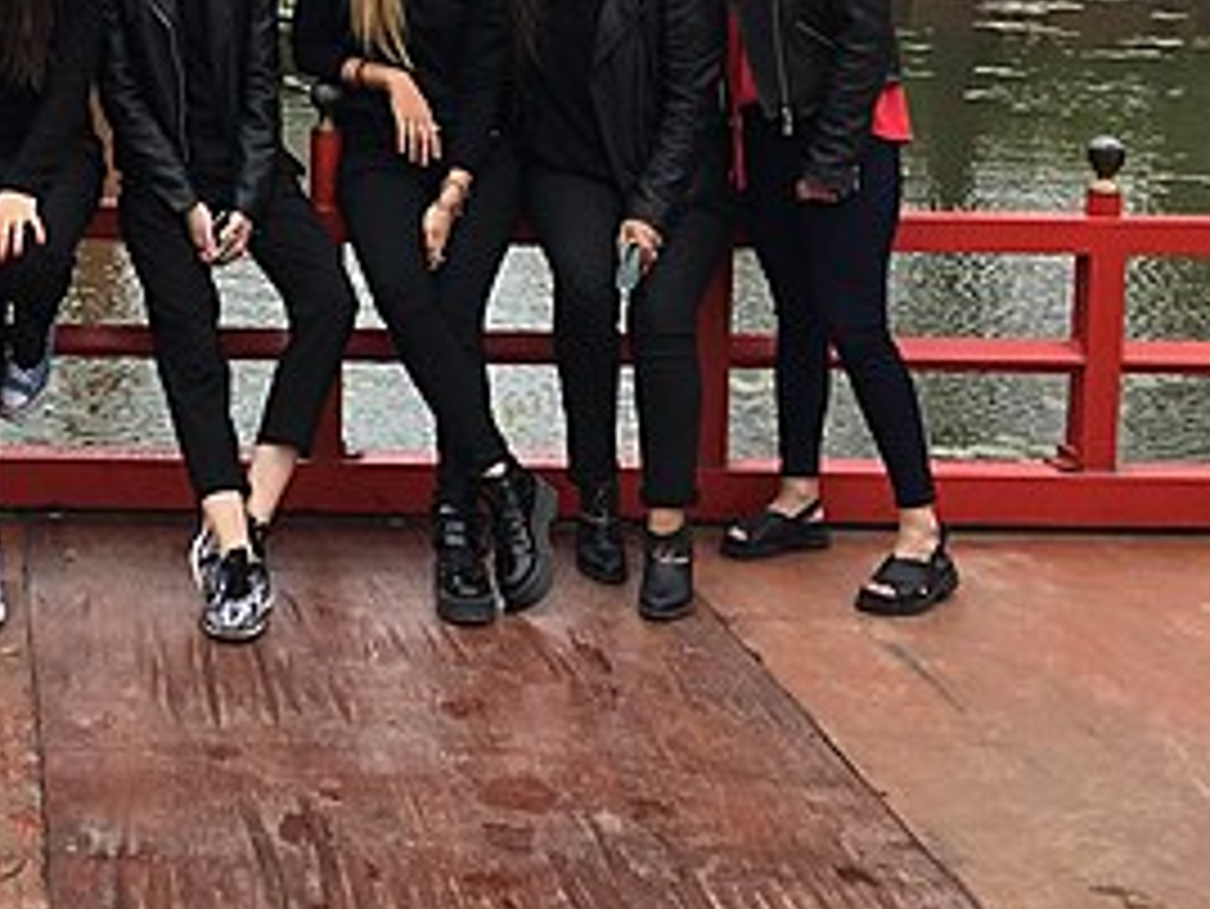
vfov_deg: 20.5
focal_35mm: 69
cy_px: -45
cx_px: -27
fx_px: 2413
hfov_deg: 26.5
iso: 25
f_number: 2.2
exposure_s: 1/927
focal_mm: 4.15
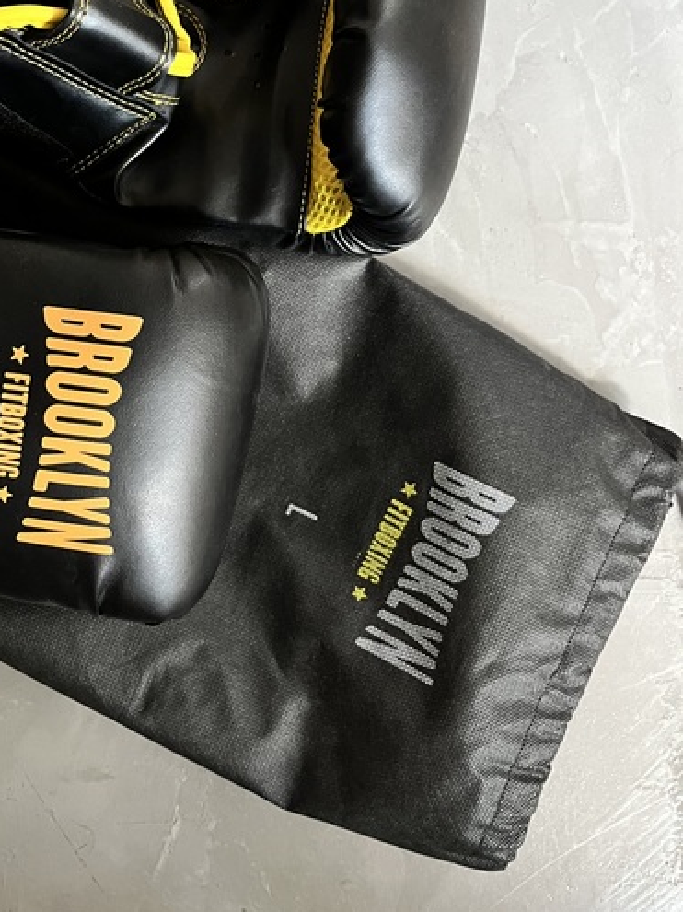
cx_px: 138
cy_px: 315
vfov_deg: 44.2
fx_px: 1105
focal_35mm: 42
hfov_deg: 33.4
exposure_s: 1/32
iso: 640
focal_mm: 5.1
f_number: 1.6
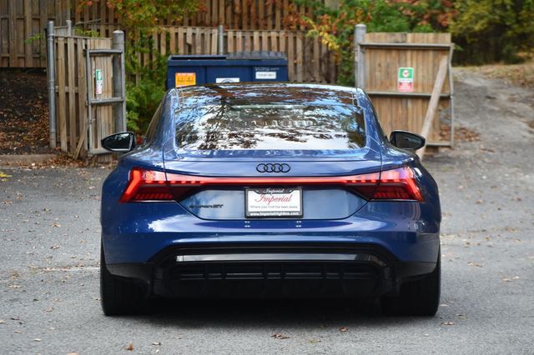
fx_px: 2224
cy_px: 178
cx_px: 267
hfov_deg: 13.7
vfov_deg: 9.1
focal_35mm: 150
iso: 500
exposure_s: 1/250
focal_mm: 100
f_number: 4.8
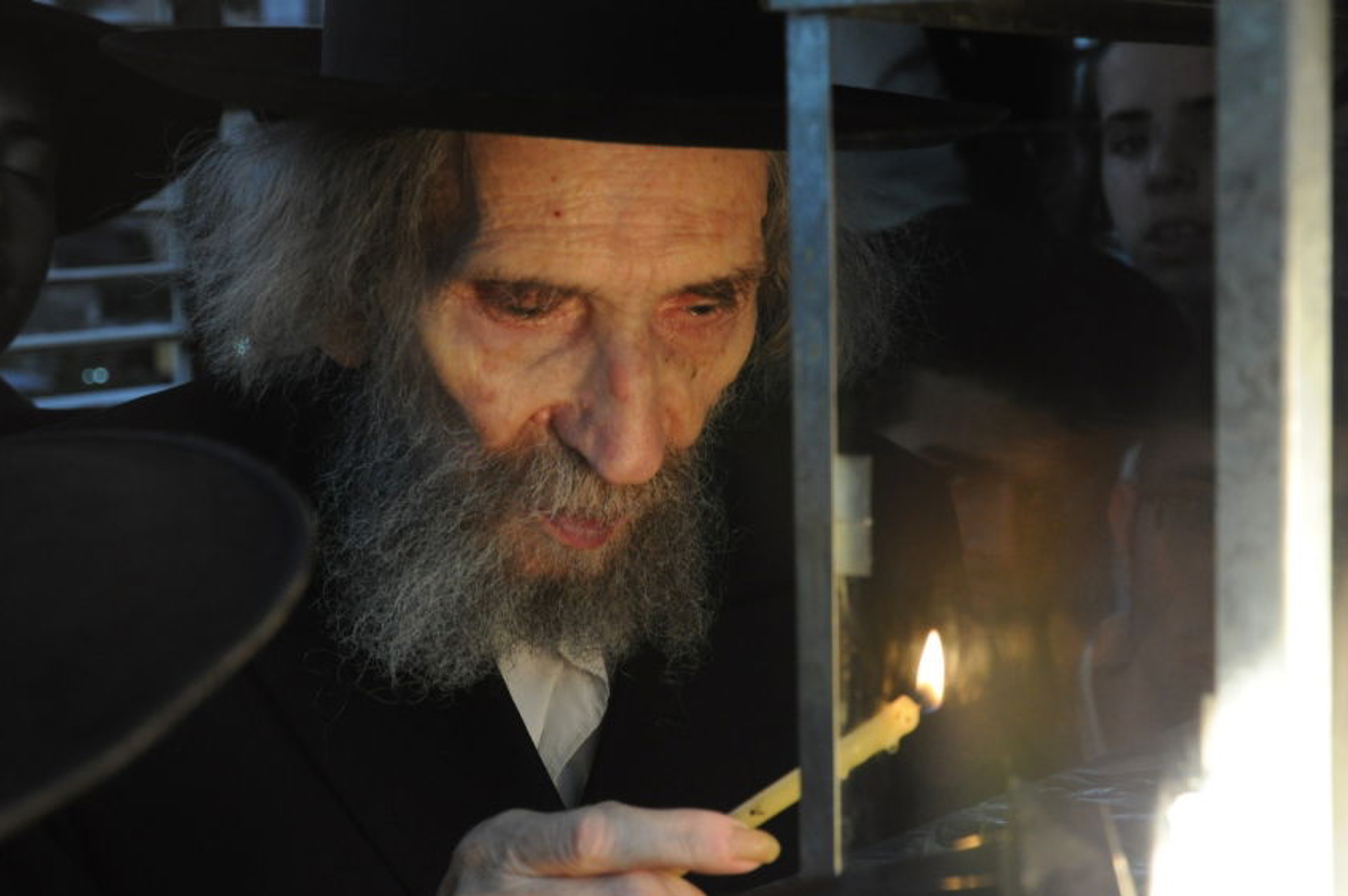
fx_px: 2170
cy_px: 363
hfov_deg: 34.5
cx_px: 691
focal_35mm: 58
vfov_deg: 23.3
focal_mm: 32
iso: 800
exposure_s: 1/100
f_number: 5
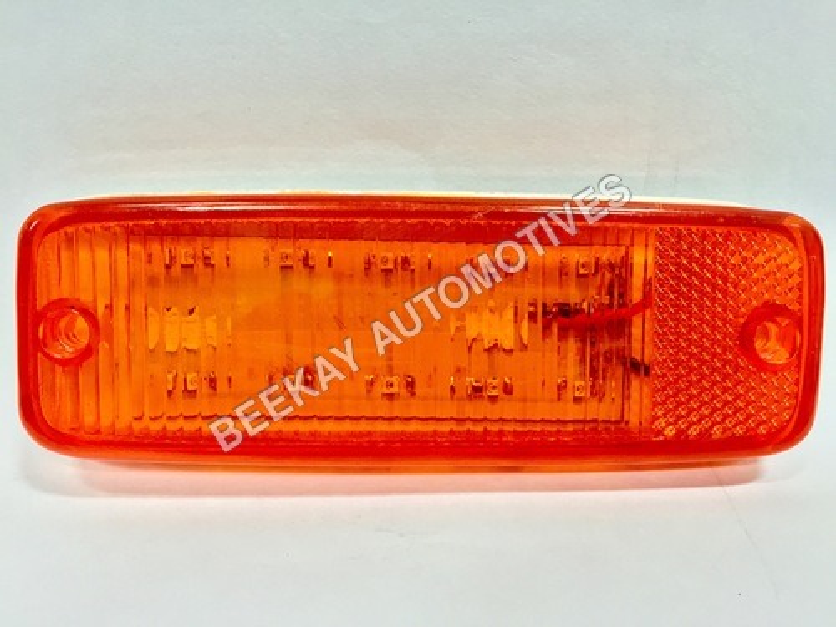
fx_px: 700
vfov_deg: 48.2
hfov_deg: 61.7
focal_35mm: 29
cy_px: 314
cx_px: 418
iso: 100
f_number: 2.2
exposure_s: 1/30
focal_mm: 4.15
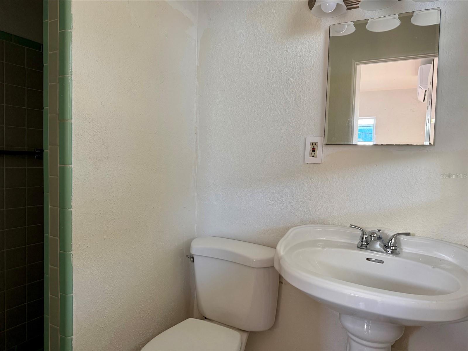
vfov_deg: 56.8
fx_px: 324
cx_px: 234
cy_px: 176
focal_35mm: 24
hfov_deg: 71.6
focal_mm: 6.76
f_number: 1.78
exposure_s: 1/80
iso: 200
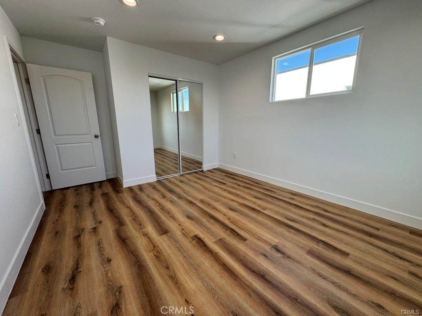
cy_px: 158
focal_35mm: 14
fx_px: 171
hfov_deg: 102.1
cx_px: 211
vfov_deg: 85.7
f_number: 2.2
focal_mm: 2.22
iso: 50
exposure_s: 1/120
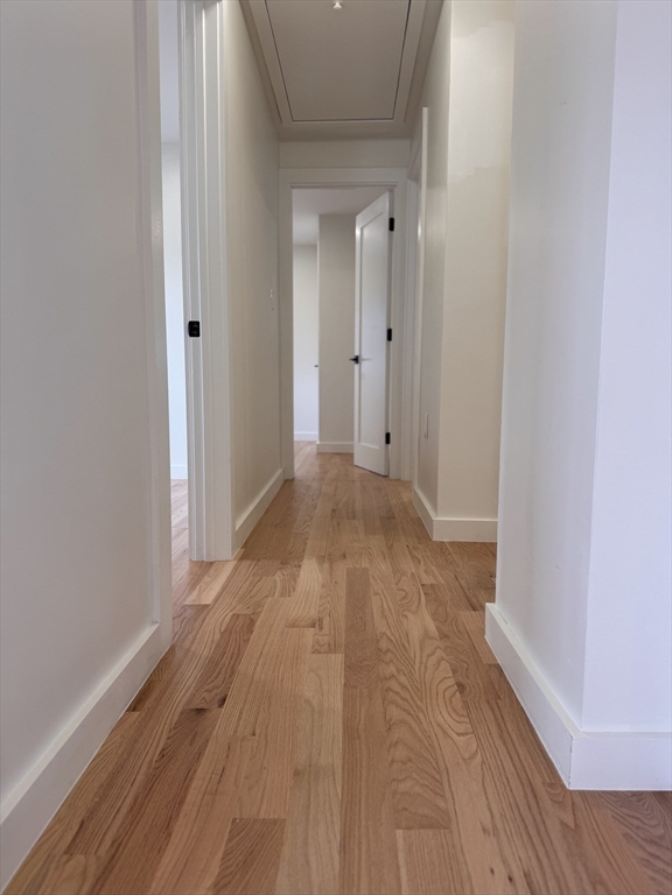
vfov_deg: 71.6
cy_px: 448
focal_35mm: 24
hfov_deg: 56.8
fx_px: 621
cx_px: 336
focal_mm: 6.76
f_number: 1.78
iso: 64
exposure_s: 1/120
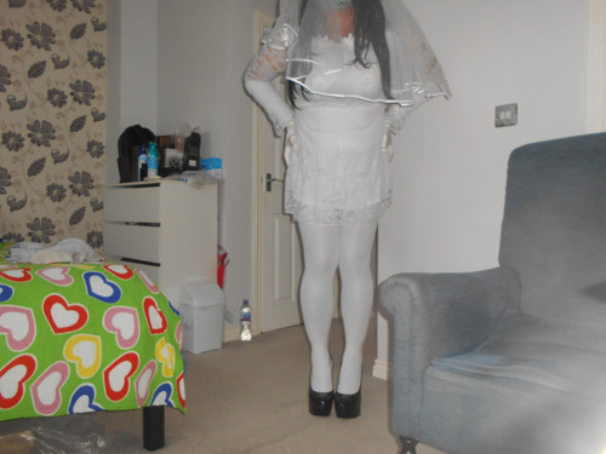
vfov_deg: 53.1
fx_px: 455
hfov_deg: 67.3
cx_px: 303
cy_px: 227
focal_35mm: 26
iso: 200
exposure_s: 1/25
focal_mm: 4.6
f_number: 3.2
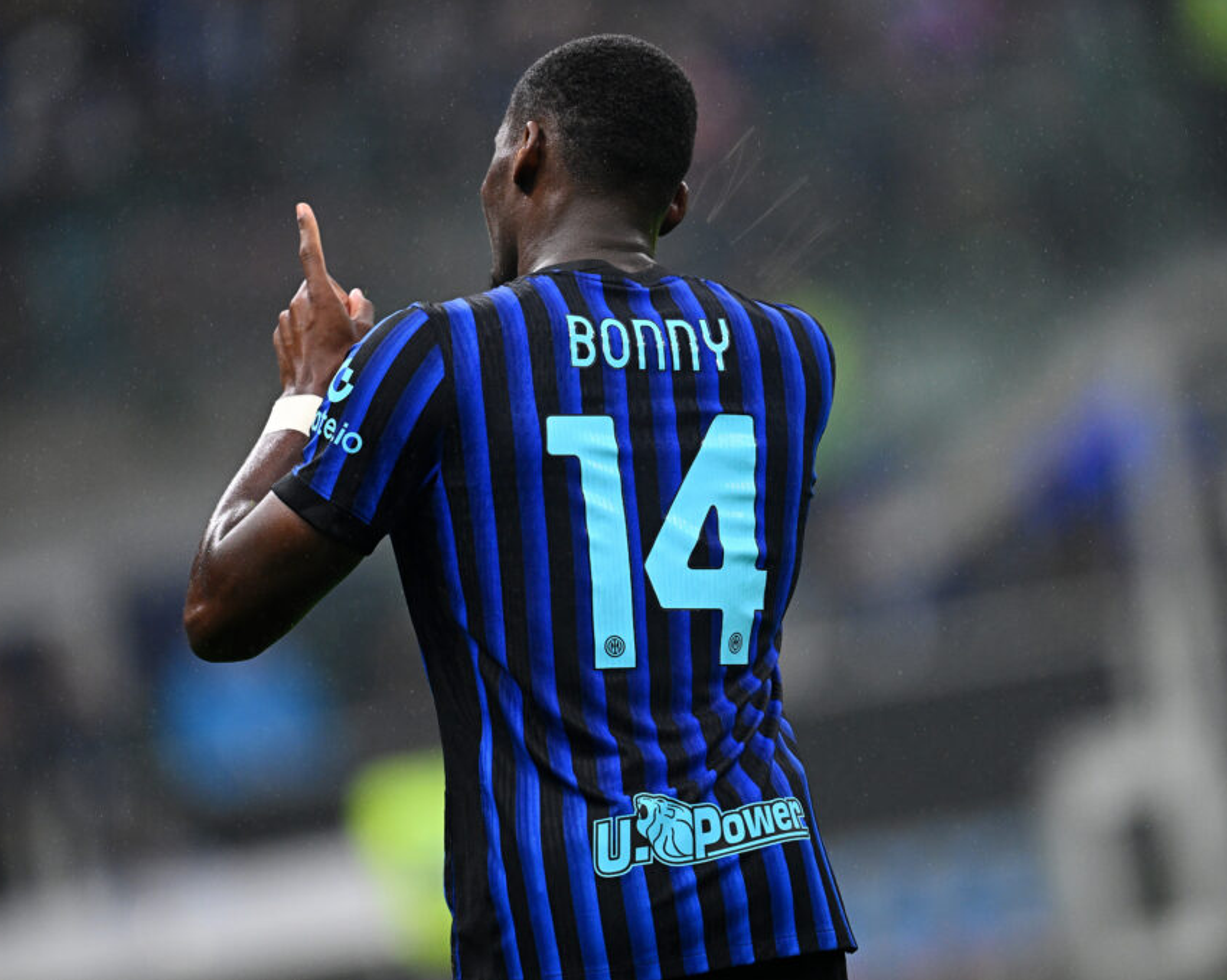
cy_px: 491
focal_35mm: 452
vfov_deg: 3.4
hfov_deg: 4.3
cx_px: 545
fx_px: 16407
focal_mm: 400
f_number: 2.8
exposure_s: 1/1250
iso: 1600
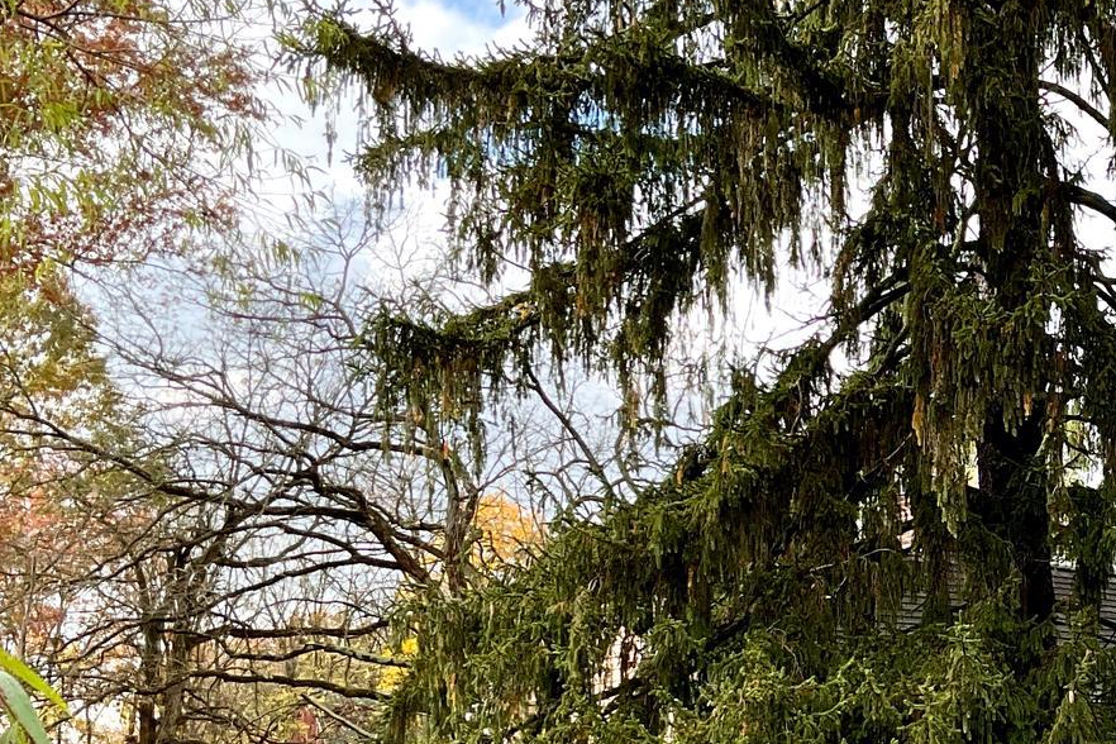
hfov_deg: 27.6
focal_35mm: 70
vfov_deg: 19.3
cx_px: 1043
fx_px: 2170
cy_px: 553
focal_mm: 3
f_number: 1.8
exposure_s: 1/829
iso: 16
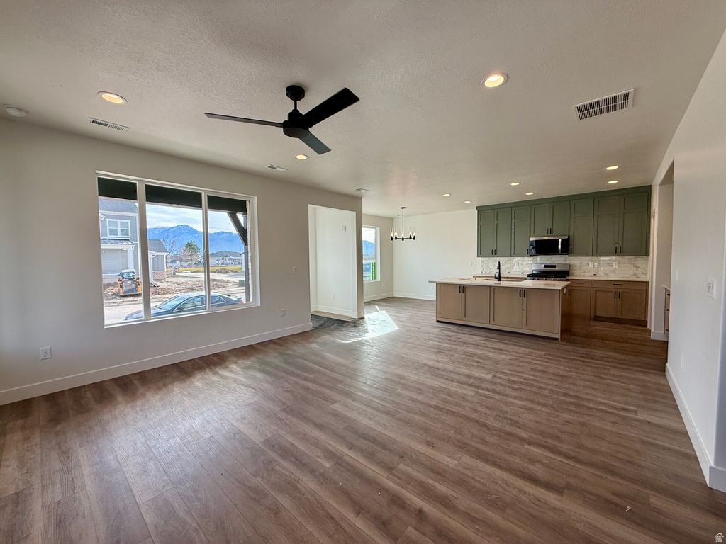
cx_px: 363
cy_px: 272
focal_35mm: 14
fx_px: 294
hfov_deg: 102.1
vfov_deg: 85.7
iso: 64
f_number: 2.2
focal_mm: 2.22
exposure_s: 1/279
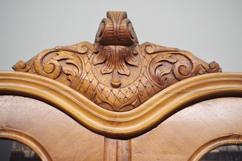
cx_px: 121
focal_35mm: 34
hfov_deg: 55.8
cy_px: 80
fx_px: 229
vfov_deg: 38.9
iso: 1600
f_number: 4
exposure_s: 1/30
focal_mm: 23.13
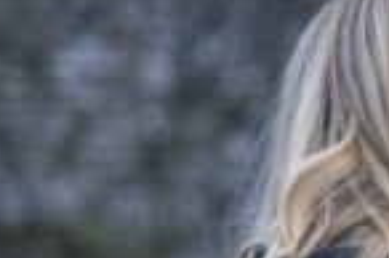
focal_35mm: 1082
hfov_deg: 1.9
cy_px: 380
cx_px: 871
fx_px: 11678
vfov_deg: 1.3
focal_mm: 140
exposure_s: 1/125
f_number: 4
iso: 800
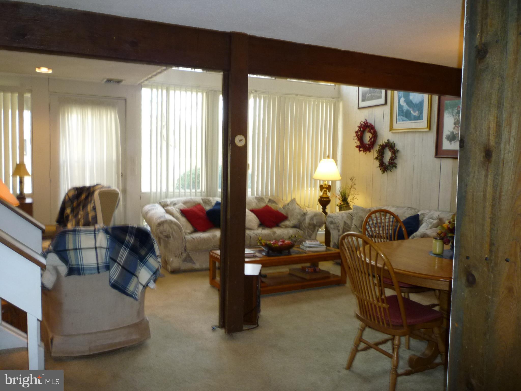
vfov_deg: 48.2
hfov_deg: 61.7
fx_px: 436
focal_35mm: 29
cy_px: 196
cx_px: 260
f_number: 3.3
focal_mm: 5.2
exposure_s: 1/30
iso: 200
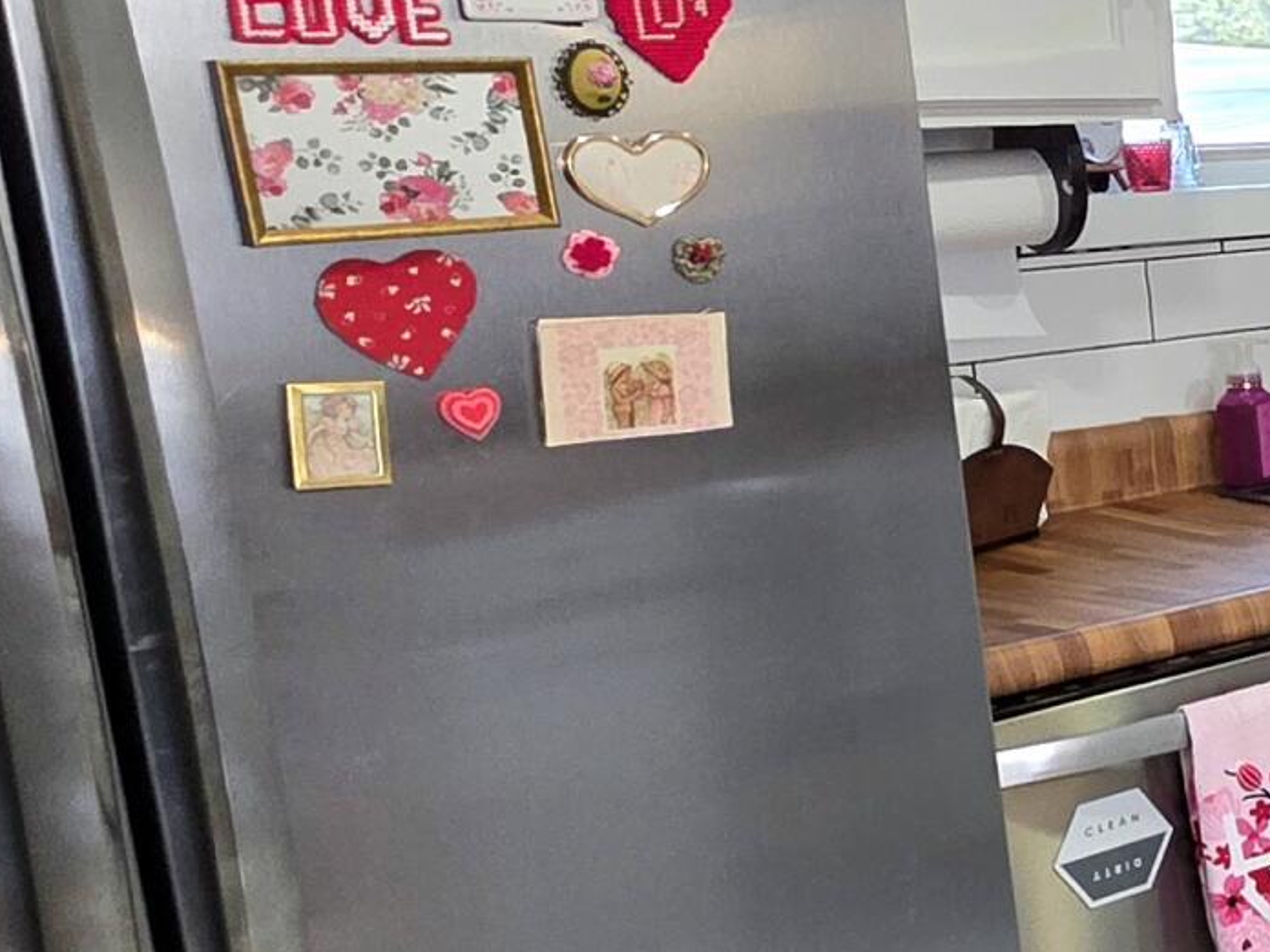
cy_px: 443
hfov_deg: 22.7
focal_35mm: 56
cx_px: 2191
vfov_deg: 26.1
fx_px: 2055
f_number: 1.9
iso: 250
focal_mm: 2.2
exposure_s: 1/120
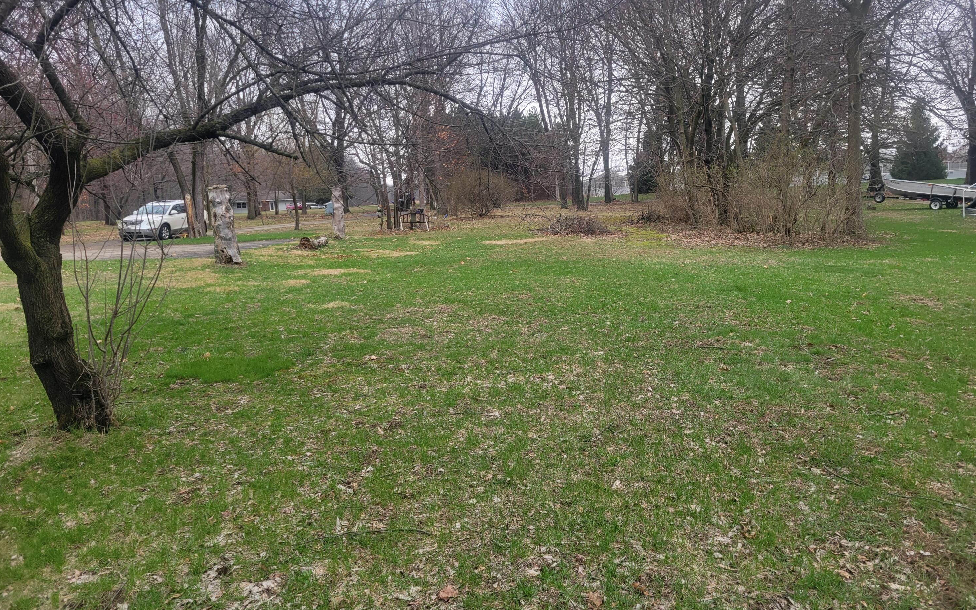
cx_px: 488
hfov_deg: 66.5
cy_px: 274
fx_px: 745
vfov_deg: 44.5
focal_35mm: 28
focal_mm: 5.4
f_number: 1.8
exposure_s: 1/151
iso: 40
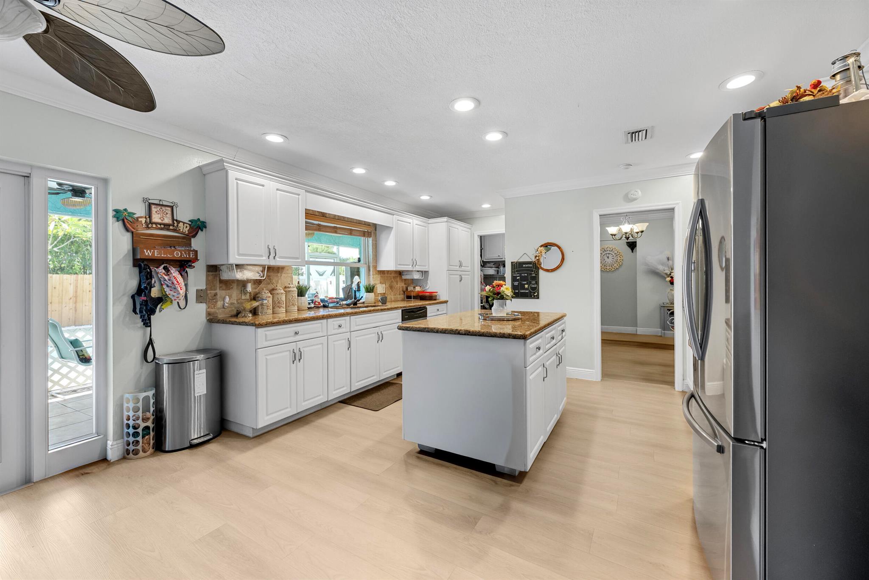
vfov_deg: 81.2
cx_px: 434
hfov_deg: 104.3
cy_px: 290
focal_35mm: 14
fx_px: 338
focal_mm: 14
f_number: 8
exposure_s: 1/10
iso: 500
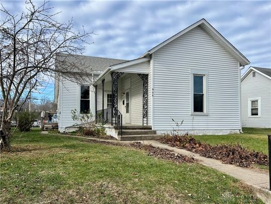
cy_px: 102
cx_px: 136
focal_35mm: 26
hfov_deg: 67.3
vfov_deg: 53.1
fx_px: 204
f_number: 1.5
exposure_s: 1/3257
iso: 50
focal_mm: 5.7
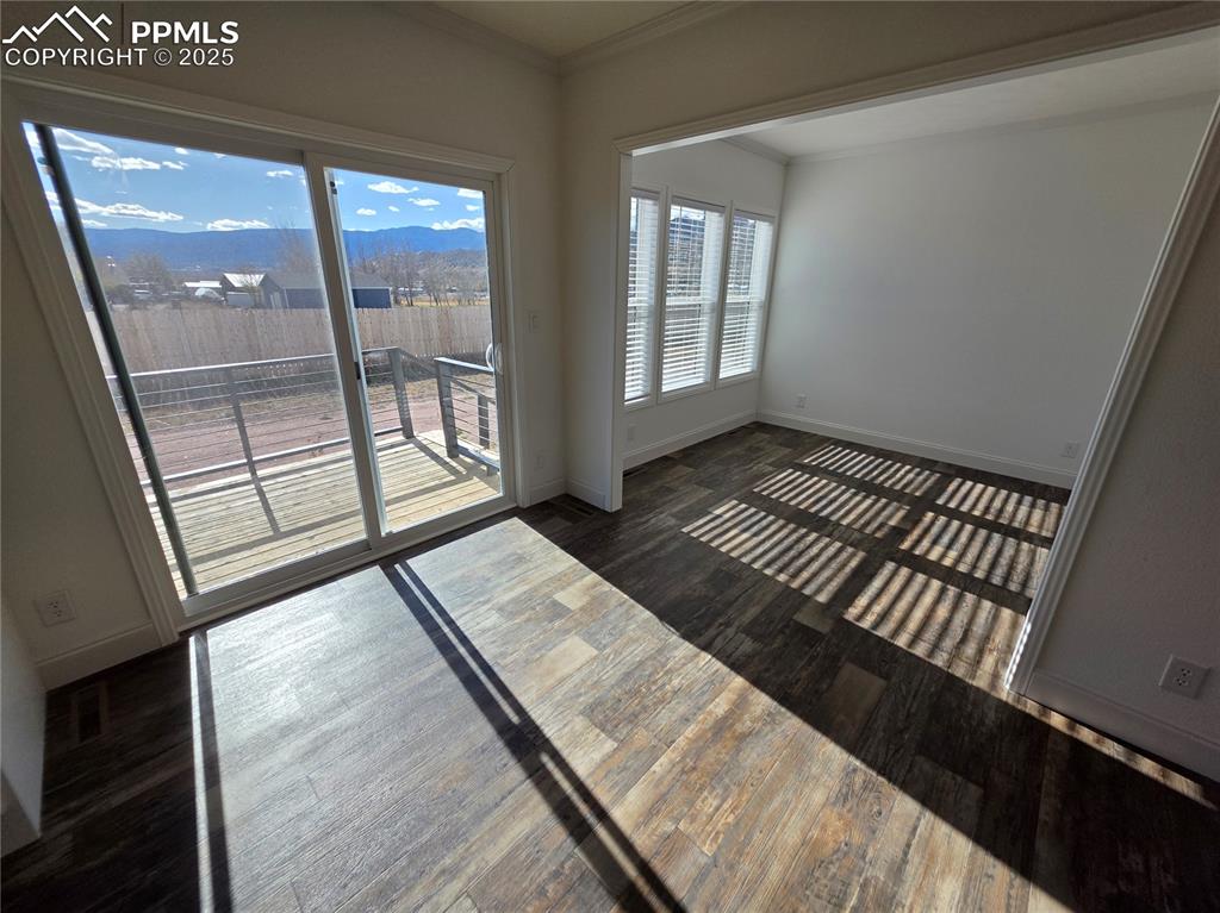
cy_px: 456
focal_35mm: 13
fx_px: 458
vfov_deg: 89.9
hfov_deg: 106.2
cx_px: 610
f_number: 1.9
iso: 40
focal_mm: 2.2
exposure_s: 1/1090
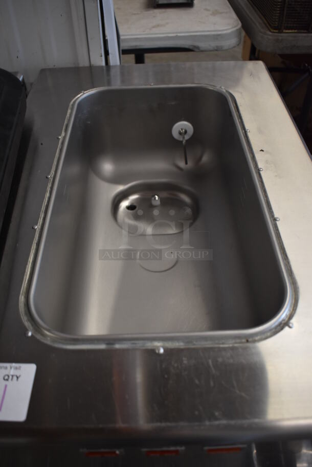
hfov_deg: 41.8
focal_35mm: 32
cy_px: 234
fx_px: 409
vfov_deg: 59.5
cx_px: 156
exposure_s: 1/125
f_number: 3.8
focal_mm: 21
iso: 1100
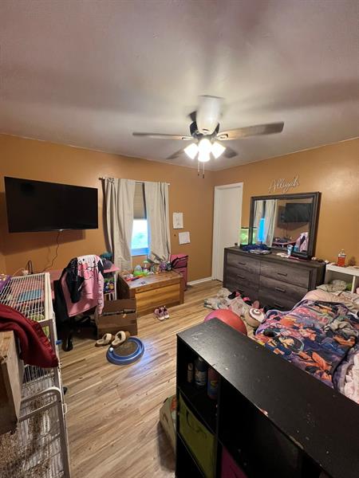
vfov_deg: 106.2
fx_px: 180
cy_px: 239
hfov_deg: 89.9
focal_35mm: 13
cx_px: 180
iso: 320
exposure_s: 1/60
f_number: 1.8
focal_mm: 1.57
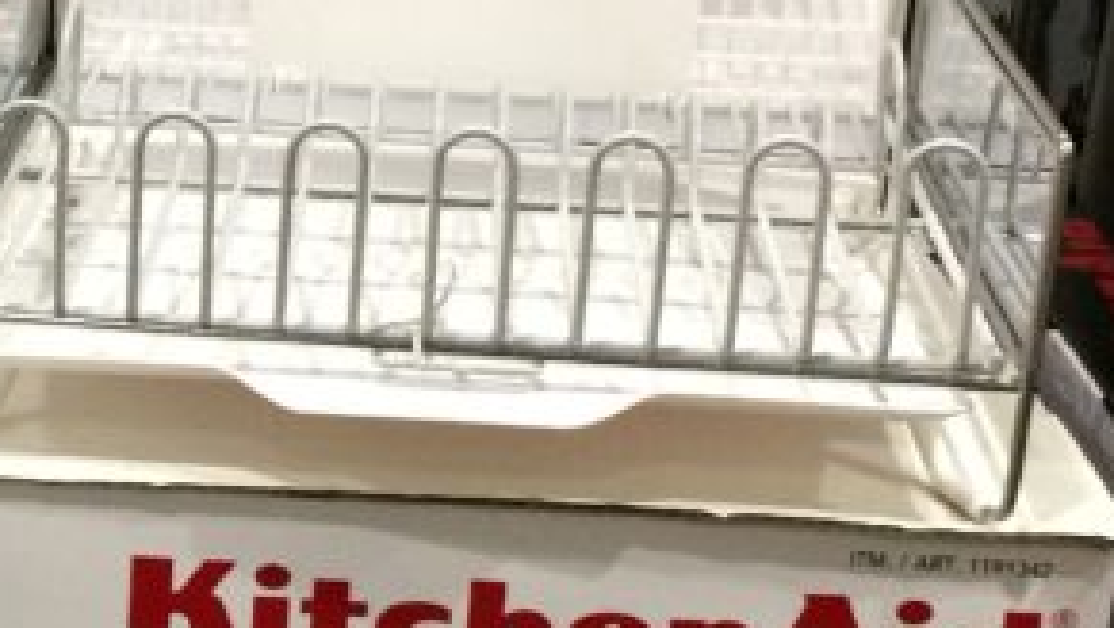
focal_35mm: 111
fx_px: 3280
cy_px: 460
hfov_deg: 18.7
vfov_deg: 10.9
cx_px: -38
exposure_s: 1/33
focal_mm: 4.15
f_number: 2.2
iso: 80
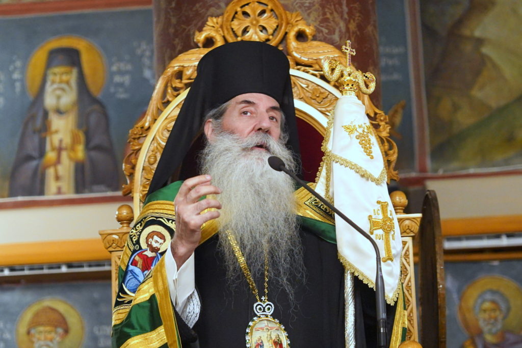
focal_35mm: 105
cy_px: 174
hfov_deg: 19.5
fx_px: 1523
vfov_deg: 13.0
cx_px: 261
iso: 2000
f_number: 2.8
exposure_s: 1/160
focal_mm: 70
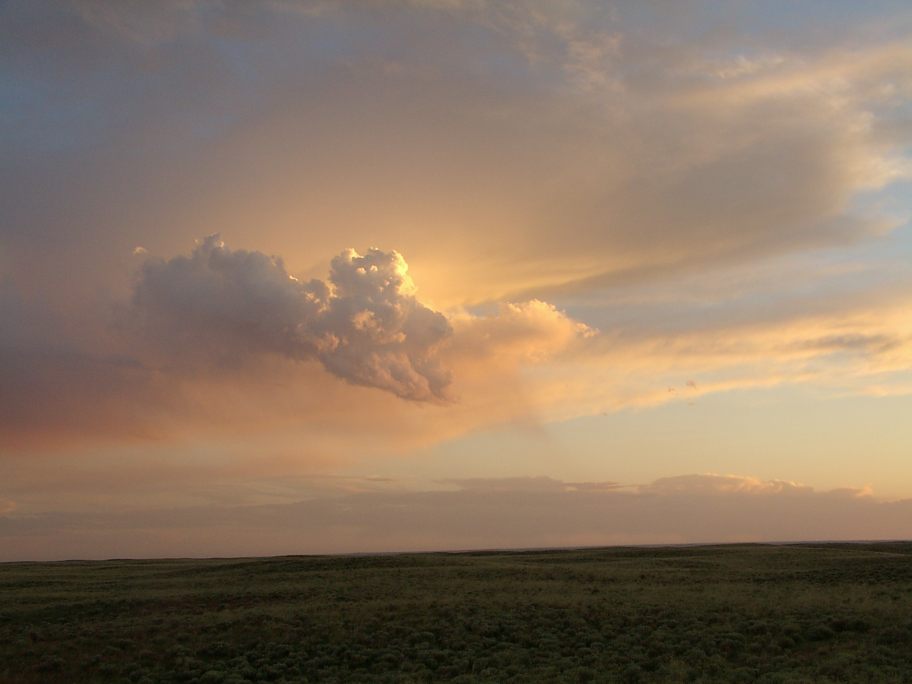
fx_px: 1265
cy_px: 342
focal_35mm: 48
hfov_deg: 39.7
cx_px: 456
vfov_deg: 30.3
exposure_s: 1/75
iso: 100
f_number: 4.7
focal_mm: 7.5
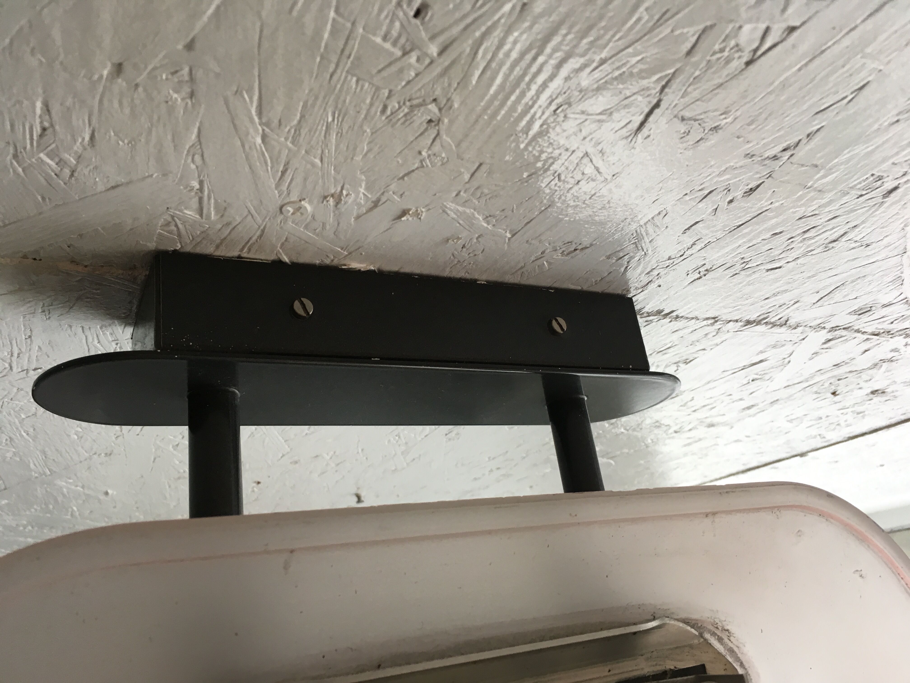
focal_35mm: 29
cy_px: 342
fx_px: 762
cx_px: 455
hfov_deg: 61.7
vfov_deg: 48.2
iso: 40
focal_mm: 4.15
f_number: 2.2
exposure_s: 1/33
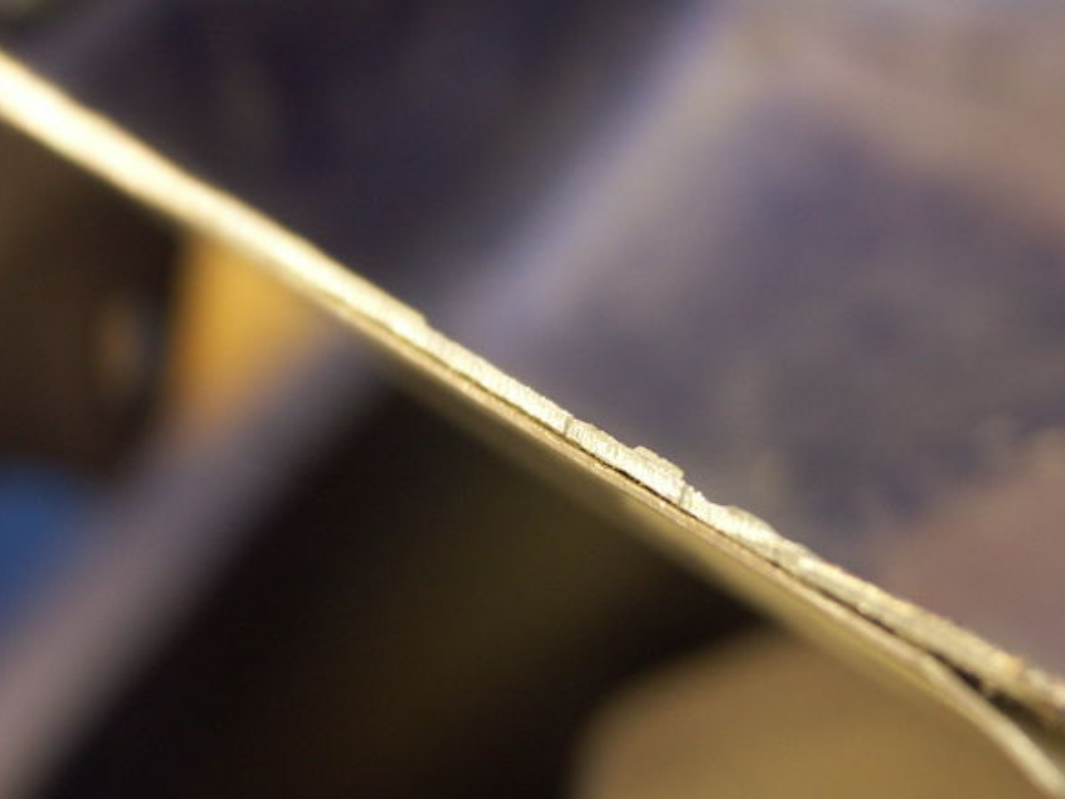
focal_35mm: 183
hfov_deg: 10.8
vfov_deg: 8.1
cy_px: 401
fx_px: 5630
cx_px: 531
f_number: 3.5
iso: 200
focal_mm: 42.36
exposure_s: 1/6
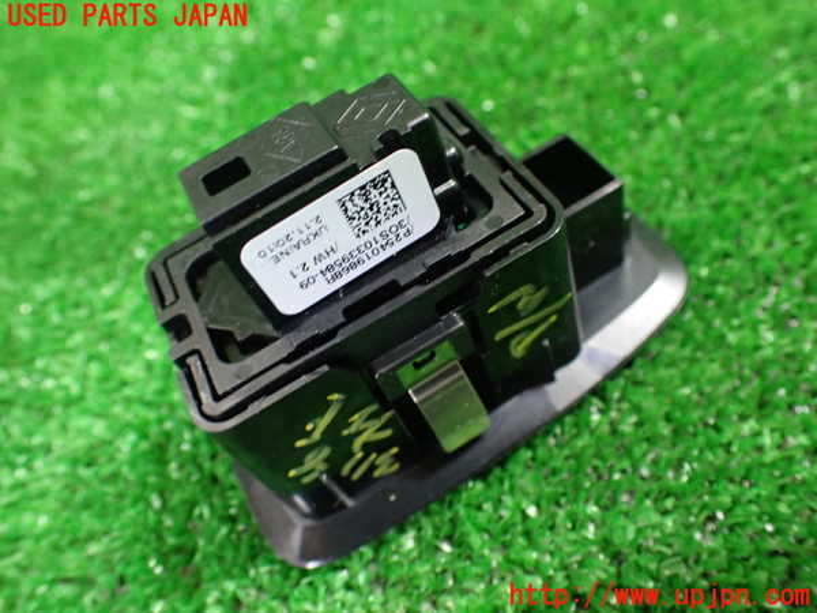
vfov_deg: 46.8
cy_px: 306
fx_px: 708
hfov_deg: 60.0
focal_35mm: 30
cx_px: 408
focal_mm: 5.4
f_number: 2.3
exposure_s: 1/60
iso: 800
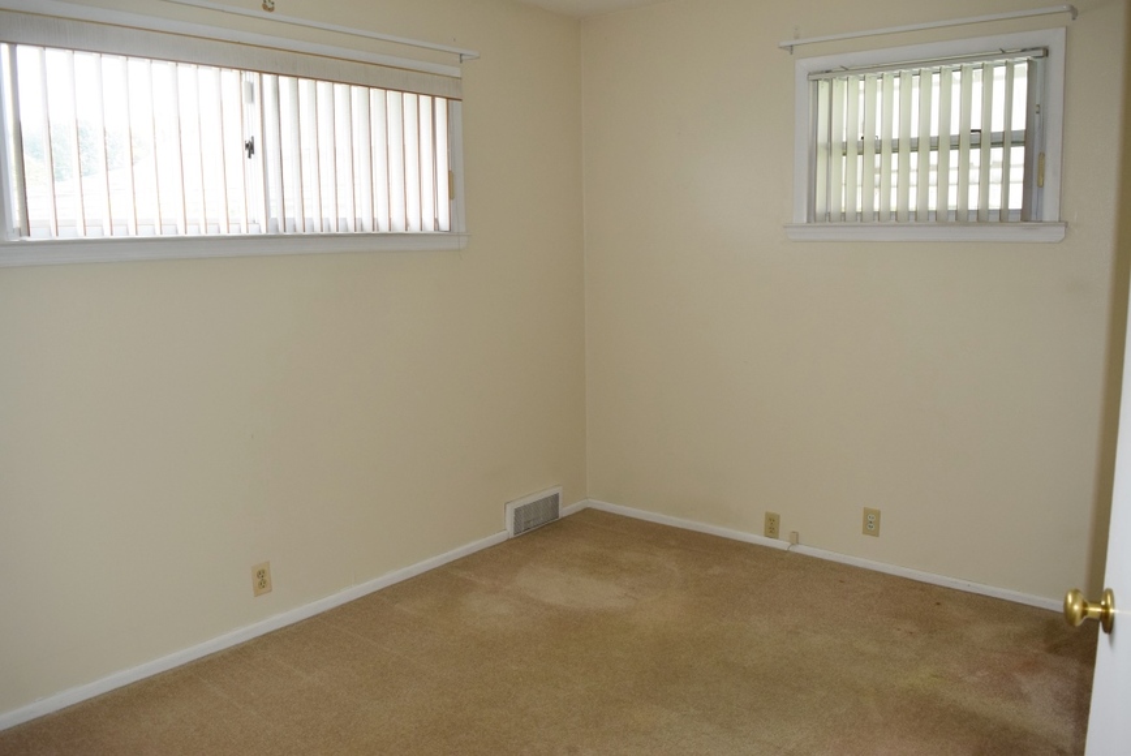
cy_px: 378
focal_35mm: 27
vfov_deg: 48.0
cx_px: 566
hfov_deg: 67.3
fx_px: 849
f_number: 5.6
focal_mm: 18
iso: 800
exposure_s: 1/125
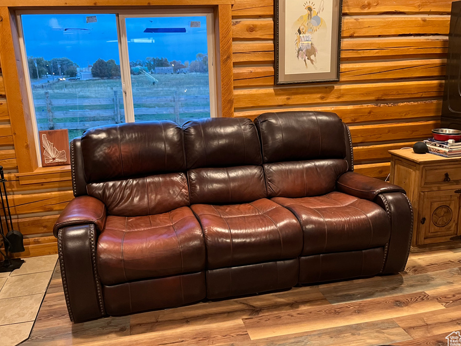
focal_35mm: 29
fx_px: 386
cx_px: 210
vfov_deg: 48.2
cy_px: 160
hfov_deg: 61.5
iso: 400
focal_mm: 5.1
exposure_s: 1/40
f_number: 1.6
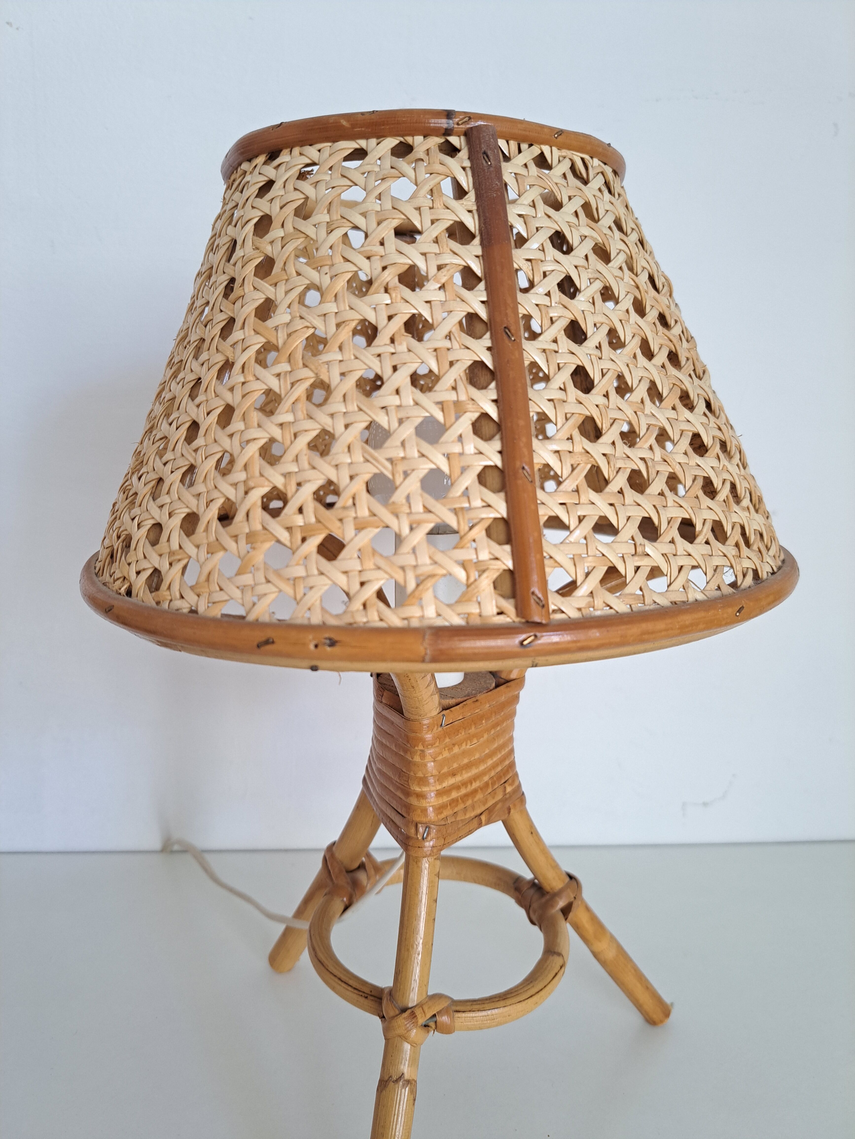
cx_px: 428
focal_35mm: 24
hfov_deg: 56.8
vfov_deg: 71.6
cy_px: 570
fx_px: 790
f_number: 1.8
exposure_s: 1/50
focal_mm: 5.23
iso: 100
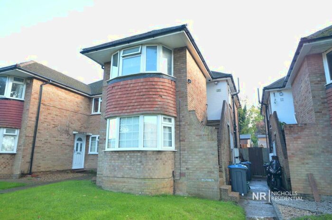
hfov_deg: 77.4
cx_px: 166
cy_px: 110
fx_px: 207
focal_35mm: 22
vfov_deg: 56.0
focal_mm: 15
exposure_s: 1/60
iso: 800
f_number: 8
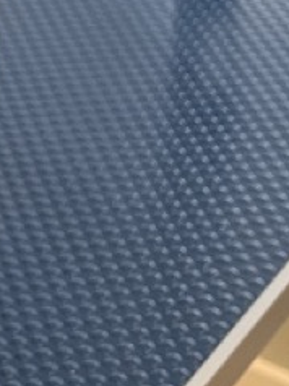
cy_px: -227
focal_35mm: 140
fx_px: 1561
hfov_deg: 10.0
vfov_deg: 13.2
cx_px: -248
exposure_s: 1/75
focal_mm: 4.2
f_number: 1.6
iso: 125
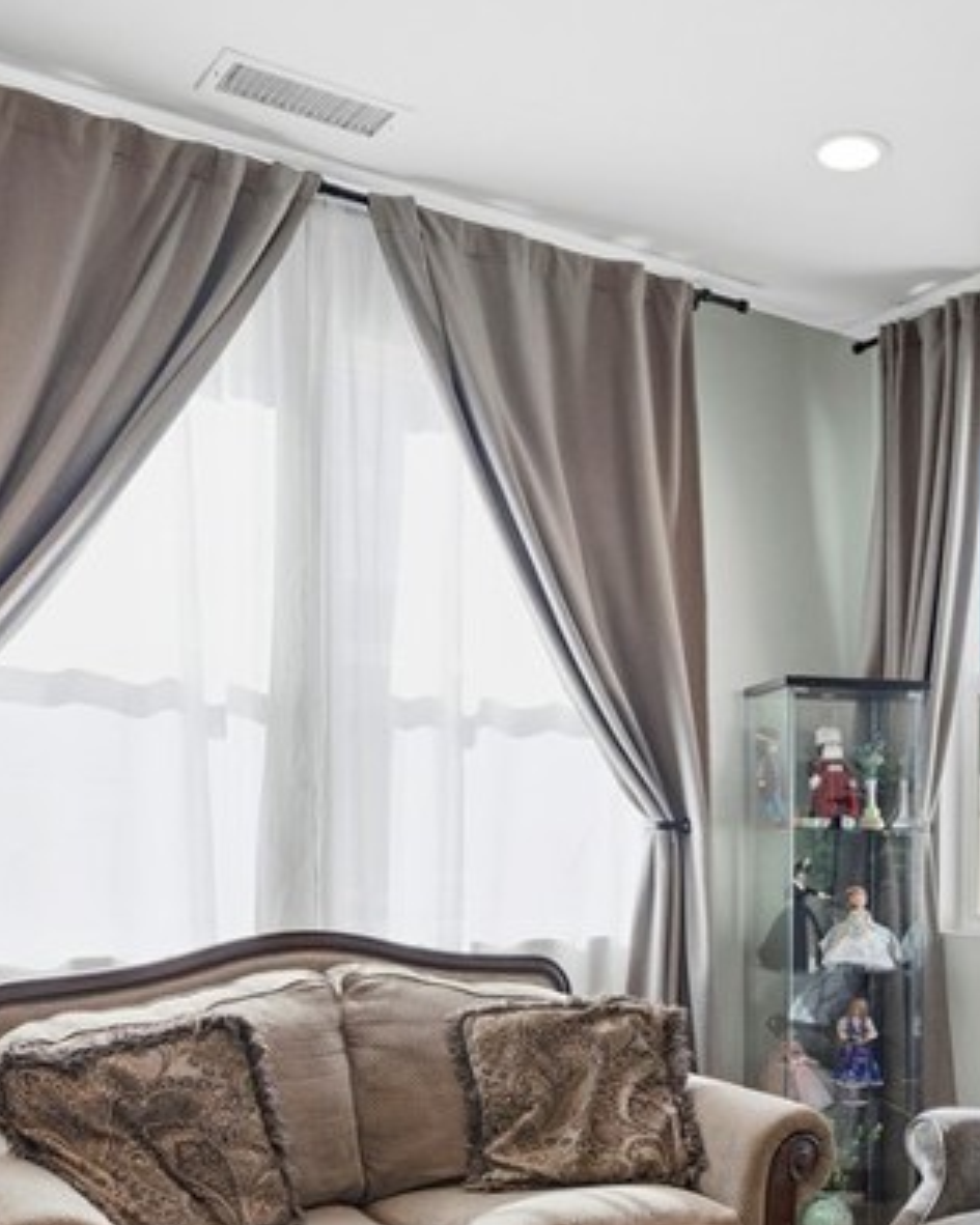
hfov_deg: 37.3
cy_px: 860
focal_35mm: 39
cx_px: 731
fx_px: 1415
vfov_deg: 45.8
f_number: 8
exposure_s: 1/100
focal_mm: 16
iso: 400
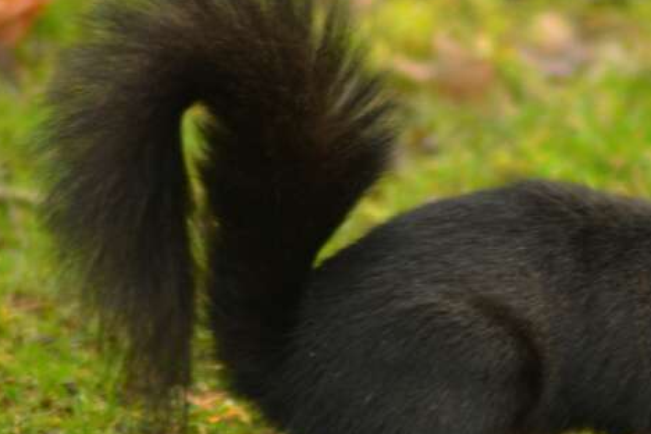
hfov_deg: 3.2
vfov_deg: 2.1
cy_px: 241
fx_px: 11591
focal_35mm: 641
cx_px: 505
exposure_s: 1/250
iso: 400
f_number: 5
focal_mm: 250
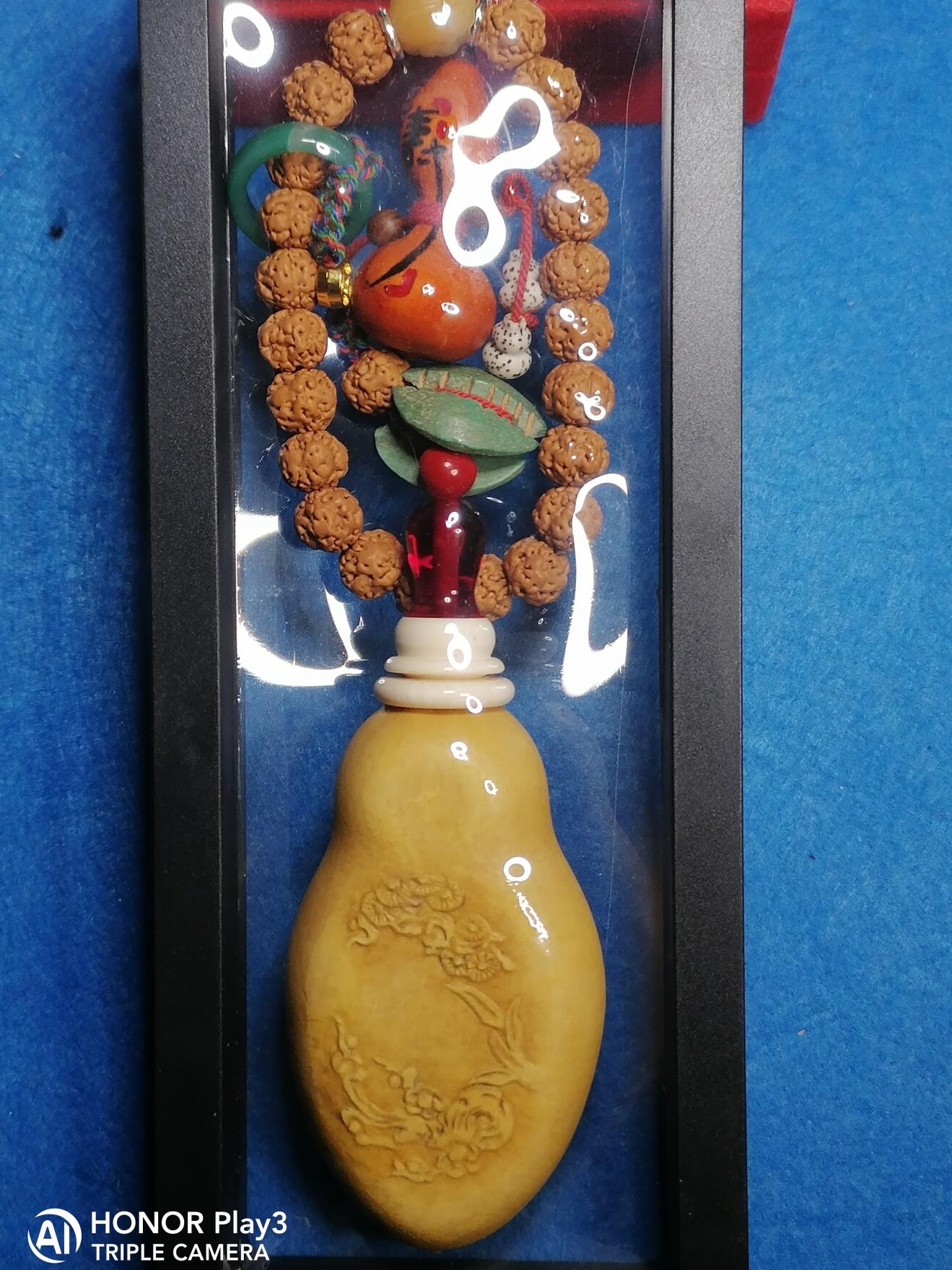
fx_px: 1614
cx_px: 471
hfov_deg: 32.9
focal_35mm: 44
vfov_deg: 42.9
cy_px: 635
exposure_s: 1/120
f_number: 1.8
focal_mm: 5.4
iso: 250
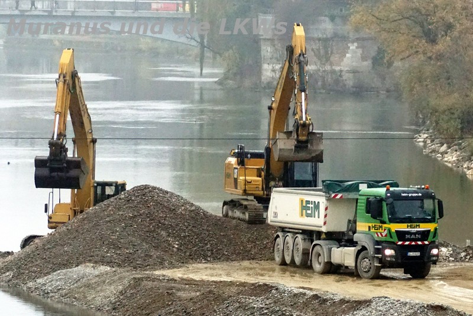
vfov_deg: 6.6
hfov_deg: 9.8
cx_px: 236
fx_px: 2762
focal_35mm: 210
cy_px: 158
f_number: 5.6
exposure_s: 1/1000
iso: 2000
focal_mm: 140
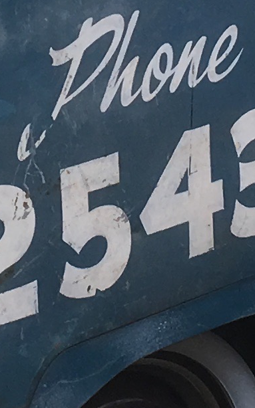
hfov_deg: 6.5
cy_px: -30
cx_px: 45
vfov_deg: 10.3
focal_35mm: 202
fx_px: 2249
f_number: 2.2
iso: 25
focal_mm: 4.15
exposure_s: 1/538
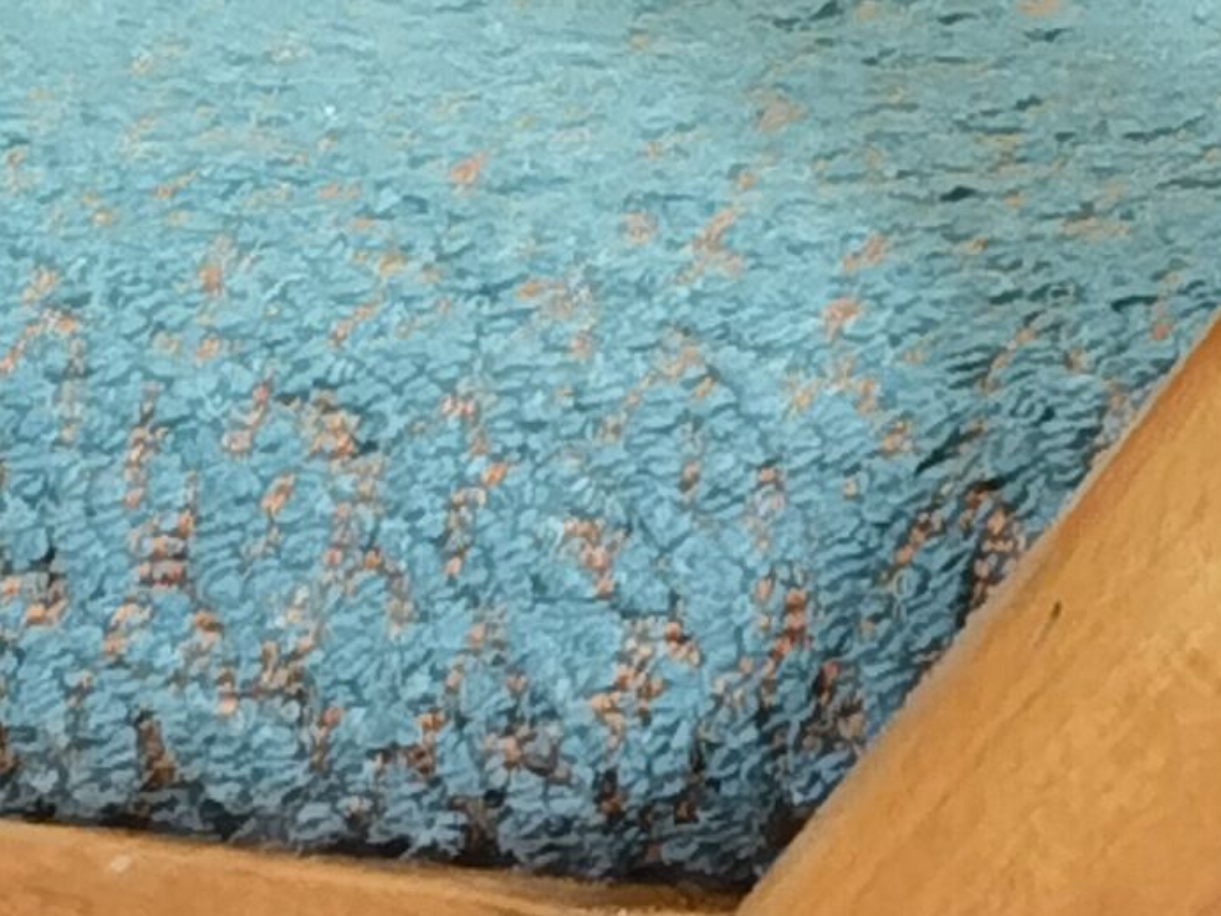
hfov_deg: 7.5
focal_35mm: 243
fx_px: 8570
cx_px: 3108
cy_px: -368
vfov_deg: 6.1
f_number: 1.9
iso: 125
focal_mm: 6.71
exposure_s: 1/50
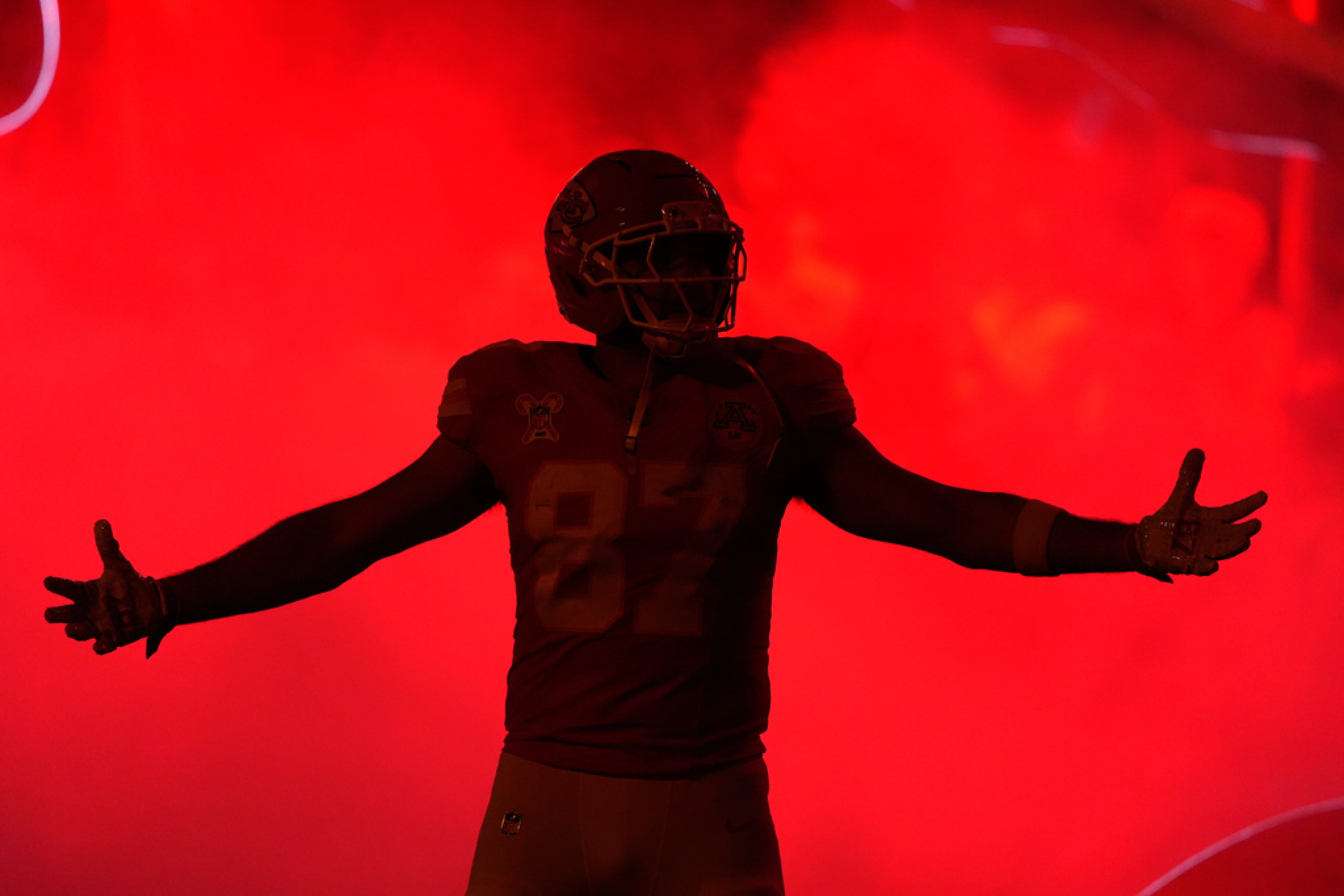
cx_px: 672
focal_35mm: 600
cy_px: 448
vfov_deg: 2.3
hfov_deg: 3.4
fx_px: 22402
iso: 4000
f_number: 4
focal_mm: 600
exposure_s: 1/1250
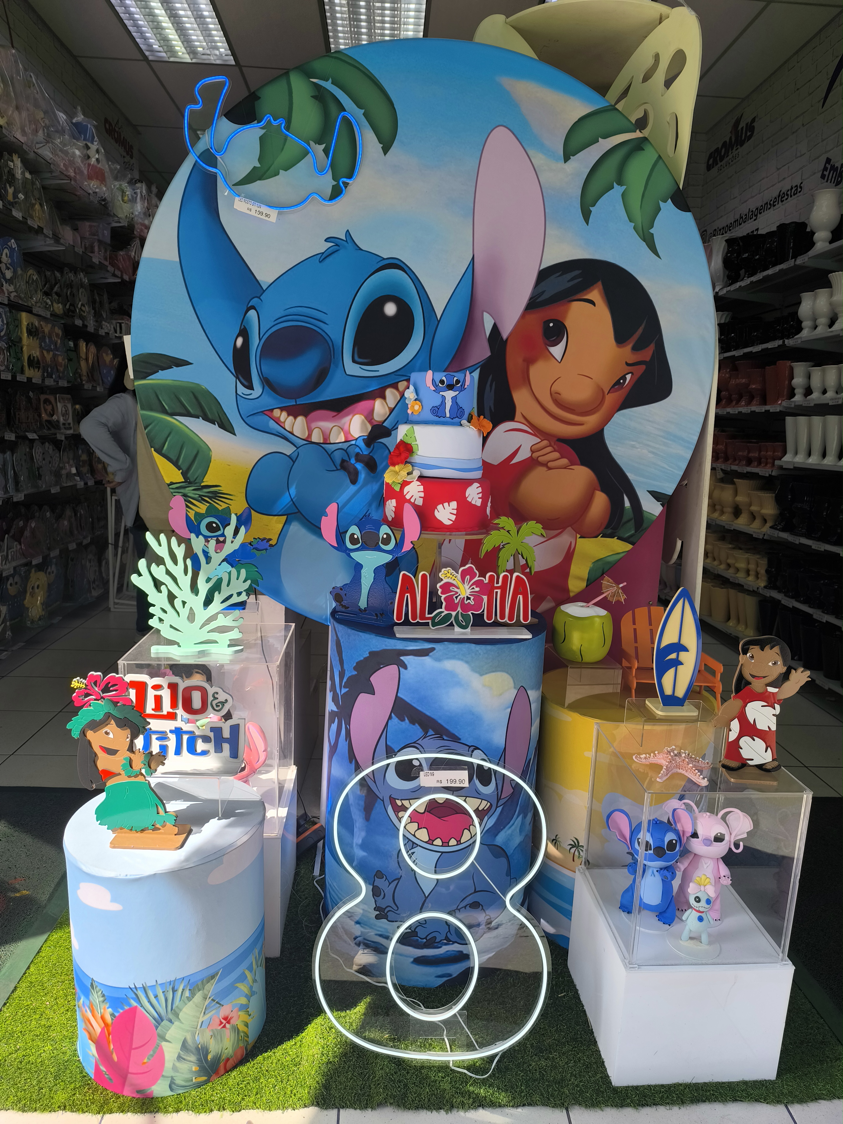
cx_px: 422
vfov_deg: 73.9
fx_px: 747
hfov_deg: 58.9
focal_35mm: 23
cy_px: 562
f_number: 1.65
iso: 50
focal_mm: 6.14
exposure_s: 1/304
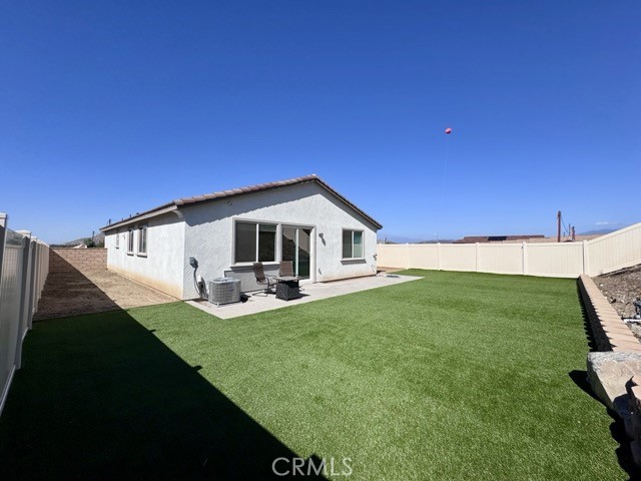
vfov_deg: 85.7
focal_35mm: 14
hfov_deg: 102.1
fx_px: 259
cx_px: 320
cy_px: 240
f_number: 2.2
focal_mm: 2.22
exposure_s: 1/3906
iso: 50
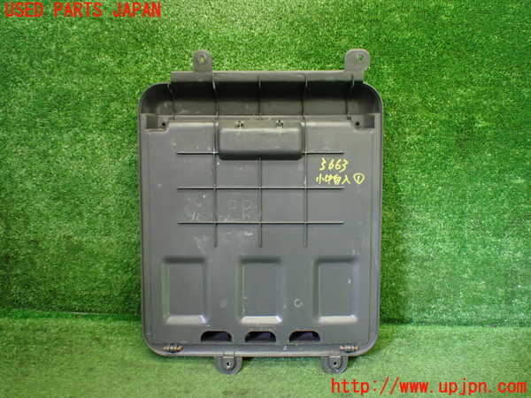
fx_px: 460
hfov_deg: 60.0
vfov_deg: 46.8
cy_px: 199
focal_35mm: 30
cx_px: 266
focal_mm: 5.4
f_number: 2.3
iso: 800
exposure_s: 1/125
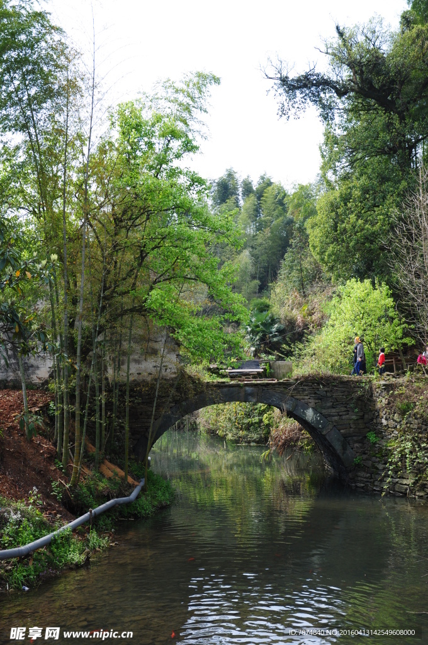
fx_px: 805
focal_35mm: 45
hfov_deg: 29.8
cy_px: 322
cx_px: 214
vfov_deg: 43.7
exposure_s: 1/500
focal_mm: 30
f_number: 4.2
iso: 250
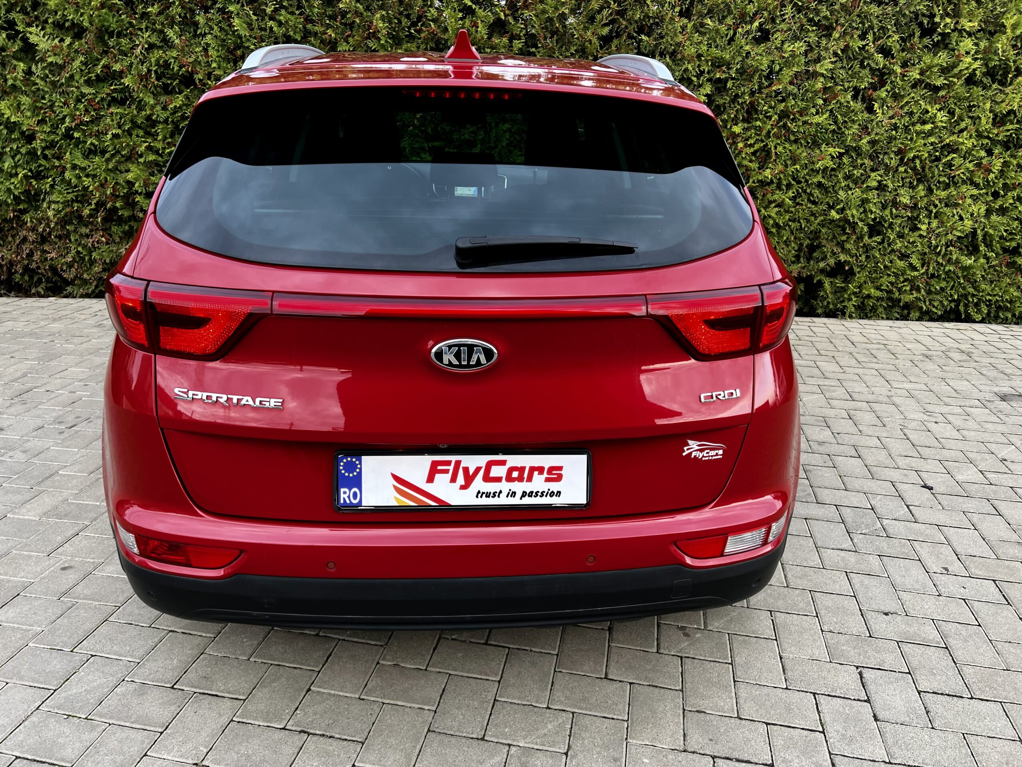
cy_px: 384
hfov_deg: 67.3
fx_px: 768
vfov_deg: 53.1
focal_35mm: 26
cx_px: 511
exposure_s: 1/121
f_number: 1.5
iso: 40
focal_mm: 5.7
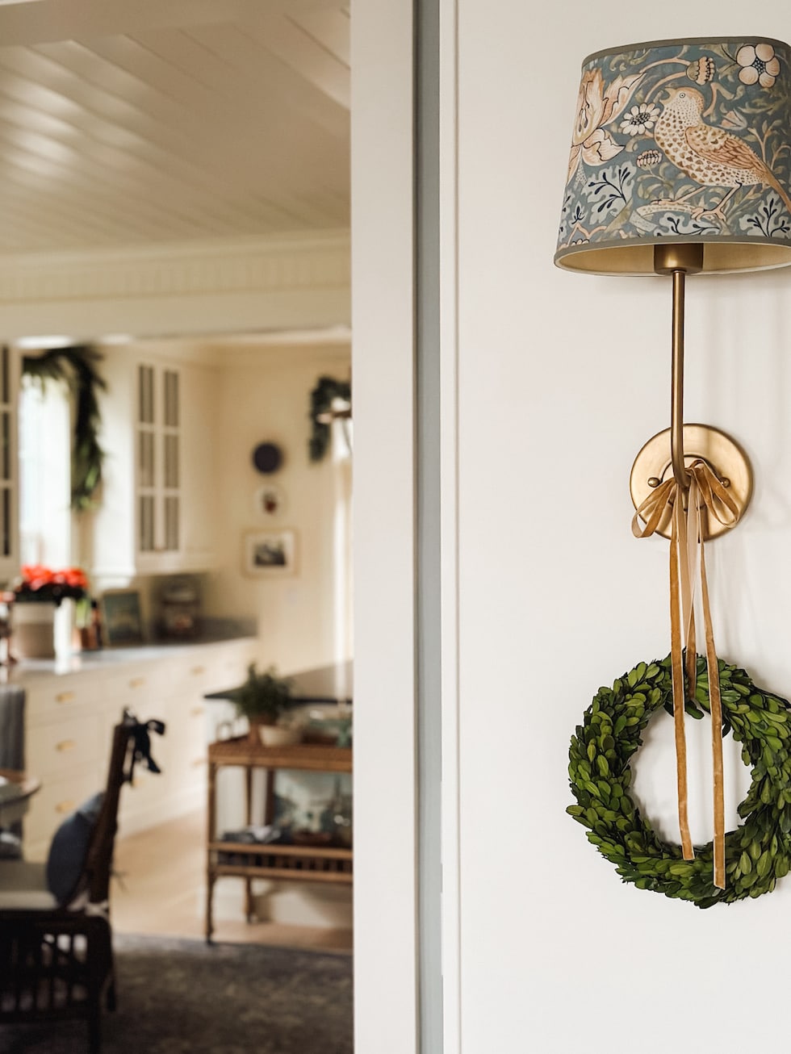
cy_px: 527
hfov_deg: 30.3
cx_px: 396
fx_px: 1462
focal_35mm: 48
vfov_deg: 39.7
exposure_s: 1/40
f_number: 1.8
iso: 400
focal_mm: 6.86
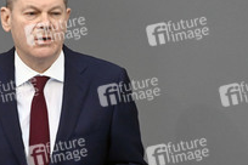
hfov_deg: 1.9
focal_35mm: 1103
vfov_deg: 1.2
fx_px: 7598
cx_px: 24
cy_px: 123
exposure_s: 1/400
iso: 6400
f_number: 5.6
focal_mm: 500
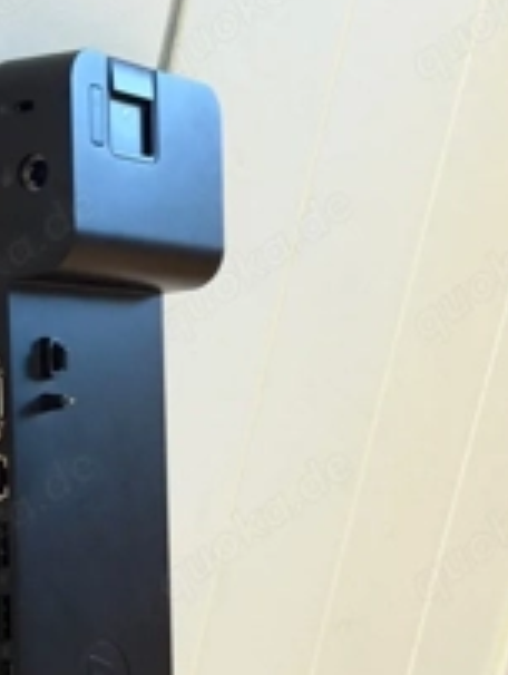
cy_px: 561
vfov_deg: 20.3
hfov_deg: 15.4
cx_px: 70
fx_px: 1855
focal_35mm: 95
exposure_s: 1/40
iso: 400
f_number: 1.78
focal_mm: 6.76
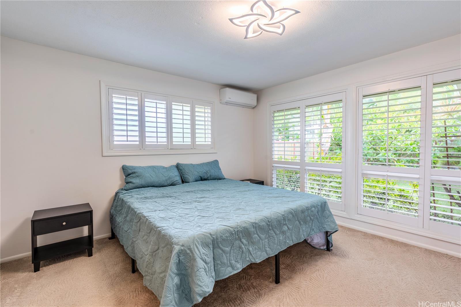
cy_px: 154
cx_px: 230
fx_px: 205
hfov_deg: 96.7
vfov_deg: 73.7
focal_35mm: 16
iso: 100
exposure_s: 1/30
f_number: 8
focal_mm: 16
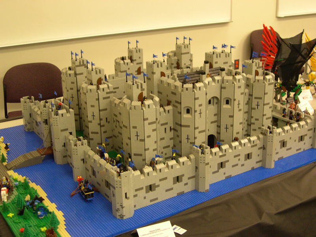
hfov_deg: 40.4
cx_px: 158
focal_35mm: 47
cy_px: 118
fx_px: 429
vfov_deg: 30.9
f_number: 3.1
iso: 400
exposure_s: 1/16
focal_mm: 10.1
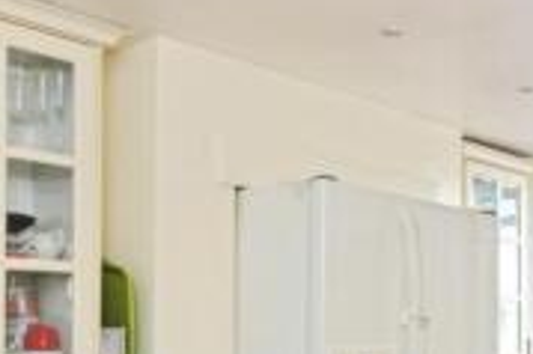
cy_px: 330
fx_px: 814
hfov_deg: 34.9
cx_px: 444
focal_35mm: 55
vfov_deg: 23.8
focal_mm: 10
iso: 250
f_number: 5
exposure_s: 1/60
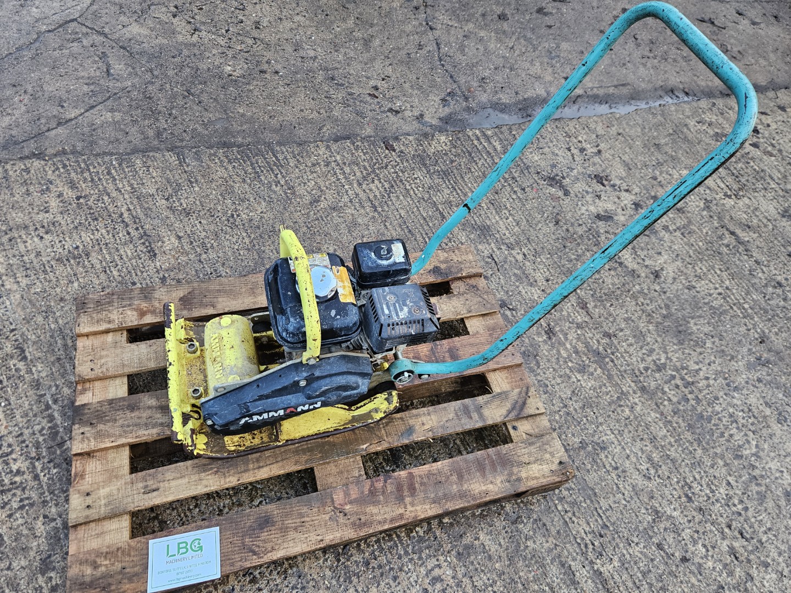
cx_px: 396
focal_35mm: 23
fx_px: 526
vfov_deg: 58.9
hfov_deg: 73.9
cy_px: 296
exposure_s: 1/100
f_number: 1.8
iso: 160
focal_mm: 5.4
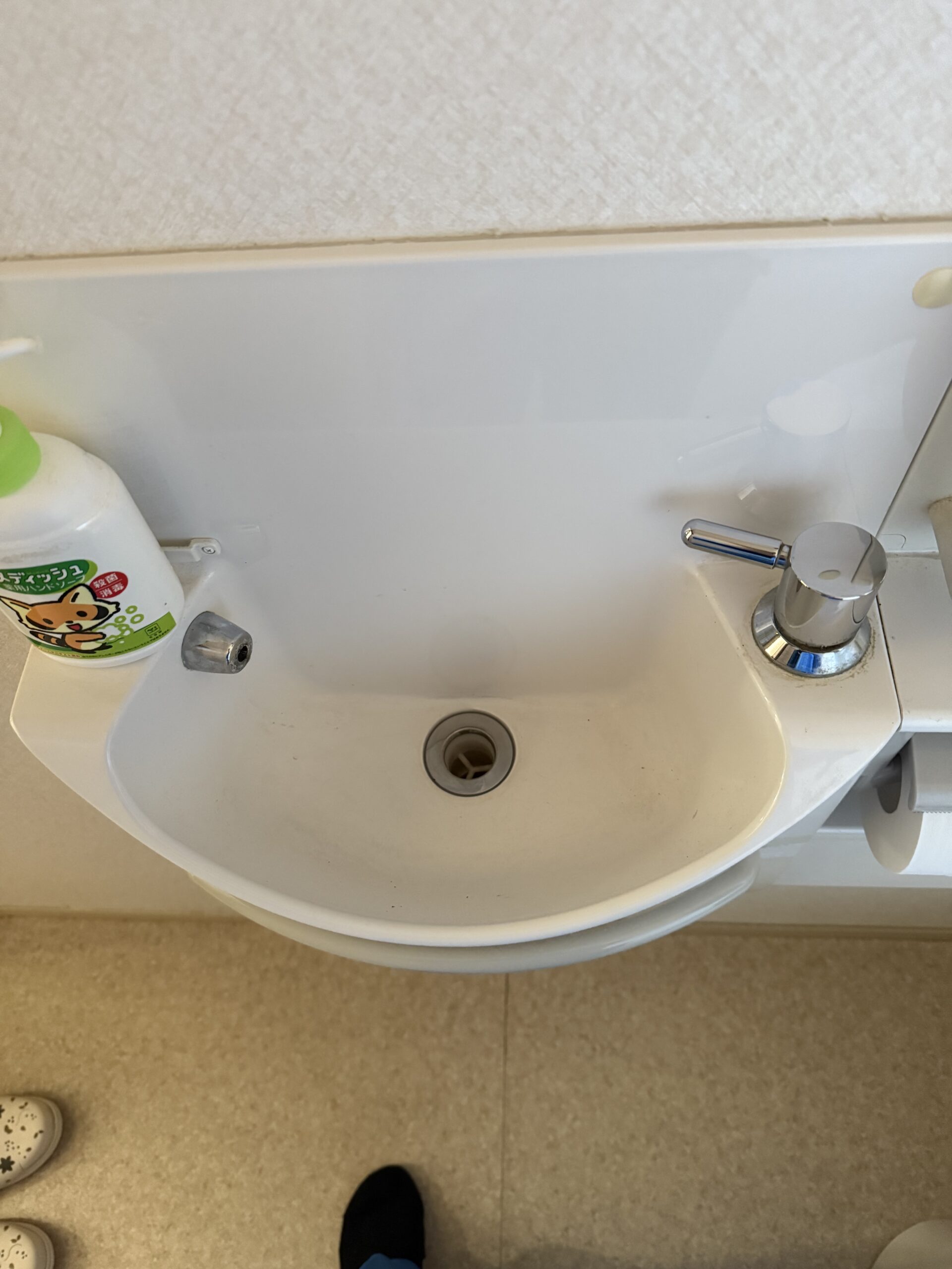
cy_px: 634
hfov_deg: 56.8
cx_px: 476
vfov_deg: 71.6
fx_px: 880
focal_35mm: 24
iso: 640
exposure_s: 1/60
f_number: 1.78
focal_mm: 6.76
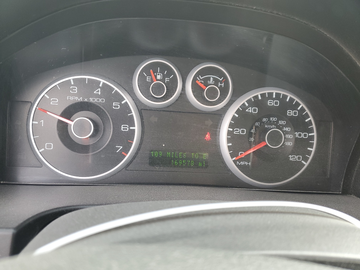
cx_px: 180
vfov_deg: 53.1
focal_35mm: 26
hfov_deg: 67.3
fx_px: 270
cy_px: 135
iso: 63
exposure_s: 1/120
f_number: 1.5
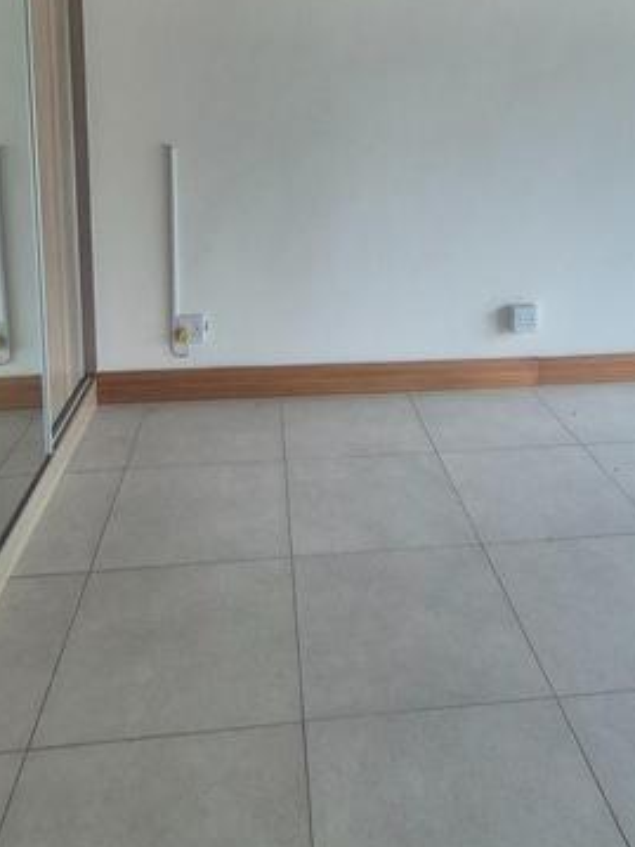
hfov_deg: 48.2
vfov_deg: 56.7
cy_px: 158
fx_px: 710
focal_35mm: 29
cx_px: 340
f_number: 2.2
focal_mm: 1.74
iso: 100
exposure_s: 1/100
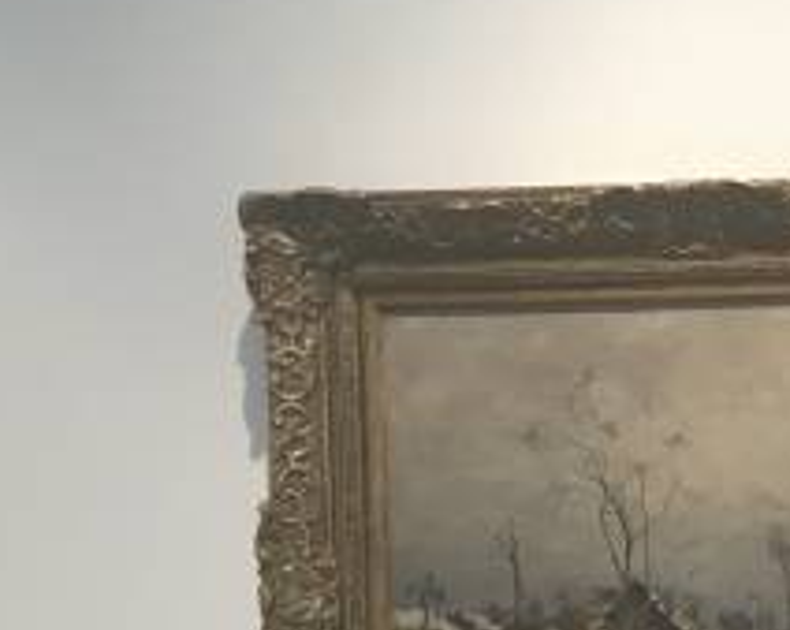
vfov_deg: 11.1
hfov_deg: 13.4
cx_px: 1110
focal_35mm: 137
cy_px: 719
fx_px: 3199
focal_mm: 4.15
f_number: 2.2
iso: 64
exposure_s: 1/33
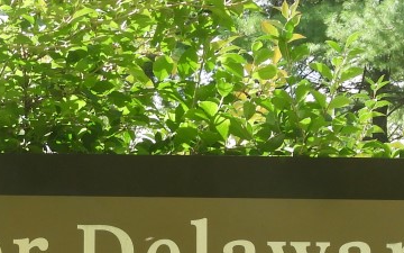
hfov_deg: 10.9
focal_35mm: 191
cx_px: 94
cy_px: 385
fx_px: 2103
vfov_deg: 6.8
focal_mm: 8.1
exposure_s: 1/160
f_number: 4
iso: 100
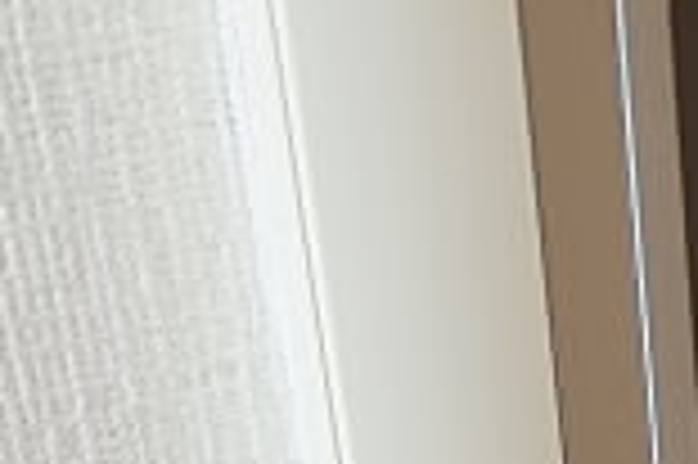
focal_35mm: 112
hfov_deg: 16.4
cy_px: 392
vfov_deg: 12.1
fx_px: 2169
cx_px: 1092
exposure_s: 1/60
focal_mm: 16
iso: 400
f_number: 4
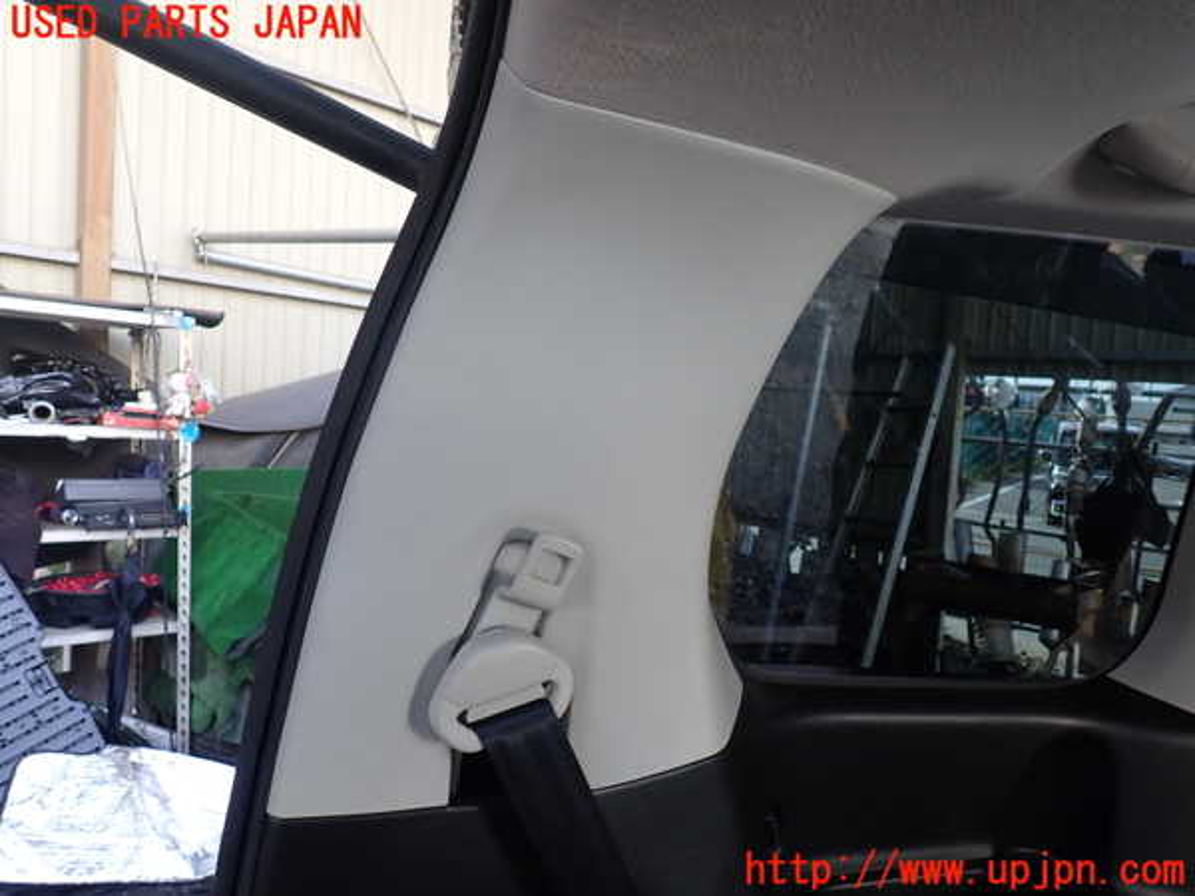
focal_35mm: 25
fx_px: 863
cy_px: 448
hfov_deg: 69.4
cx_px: 598
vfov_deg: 54.9
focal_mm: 4.5
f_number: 2.8
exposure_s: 1/60
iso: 100
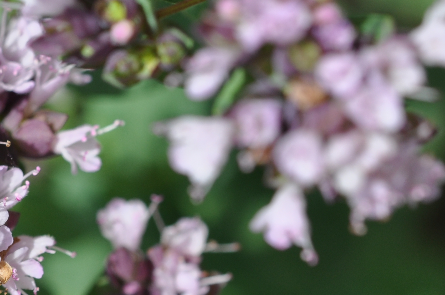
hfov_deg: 8.9
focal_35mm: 228
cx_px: -113
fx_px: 2815
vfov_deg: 6.0
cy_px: 156
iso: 200
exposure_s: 1/400
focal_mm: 60
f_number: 8
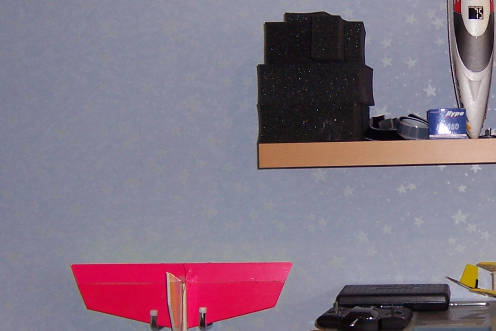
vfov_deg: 18.2
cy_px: 170
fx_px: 1033
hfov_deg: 26.1
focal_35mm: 75
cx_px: 445
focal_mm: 5.5
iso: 80
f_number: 2.8
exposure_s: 1/60
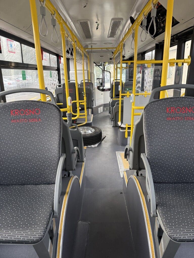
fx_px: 179
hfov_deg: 56.8
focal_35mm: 24
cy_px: 129
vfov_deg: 71.6
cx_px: 97
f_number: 1.78
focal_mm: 6.76
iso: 200
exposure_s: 1/73
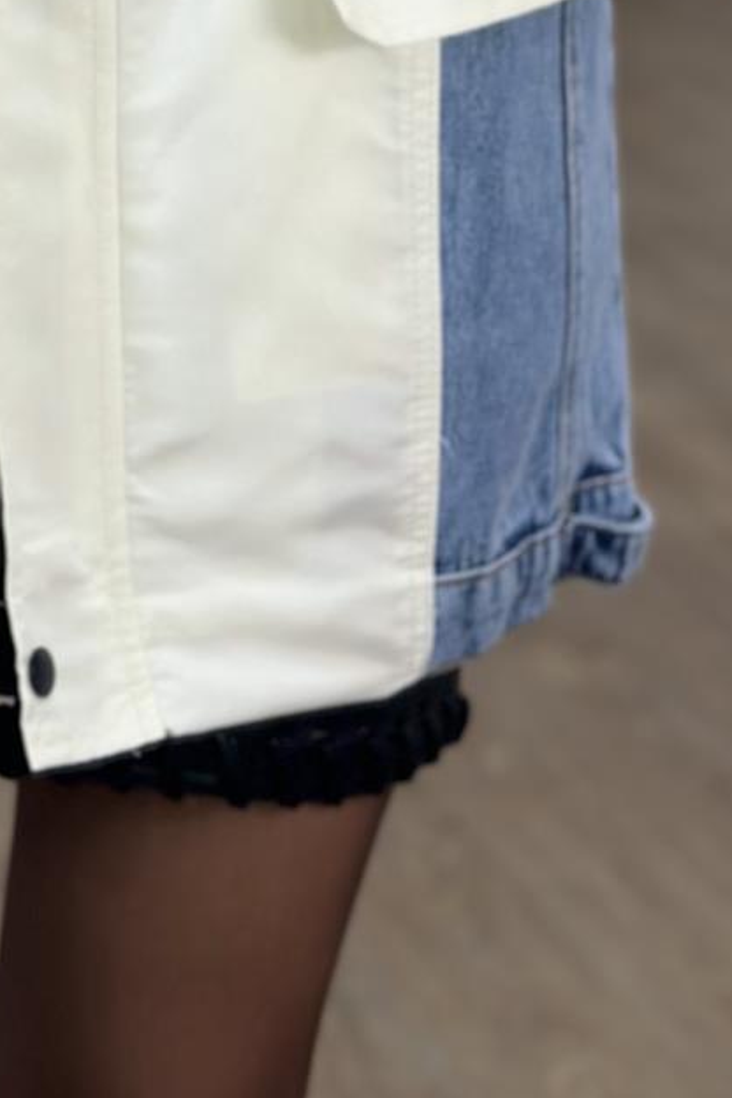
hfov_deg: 10.7
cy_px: -248
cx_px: 83
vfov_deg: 15.4
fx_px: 3904
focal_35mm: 128
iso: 64
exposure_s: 1/154
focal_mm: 6.86
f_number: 1.78
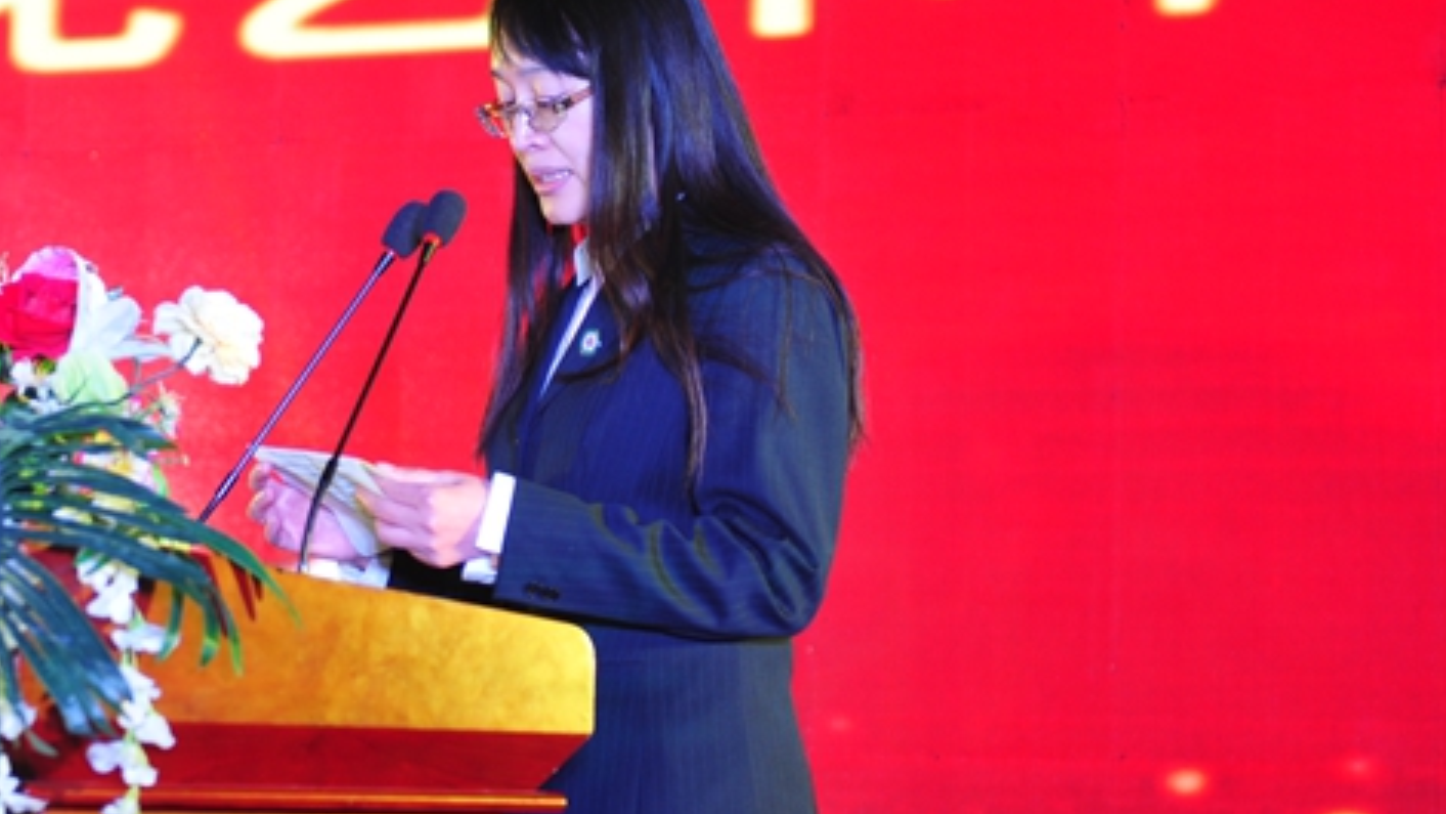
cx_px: 473
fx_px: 4870
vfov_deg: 9.5
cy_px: 316
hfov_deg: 16.8
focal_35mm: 127
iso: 250
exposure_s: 1/100
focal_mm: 56
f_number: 2.8
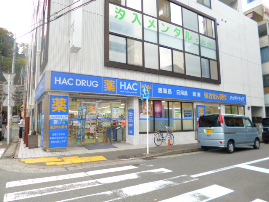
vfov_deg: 56.8
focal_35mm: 24
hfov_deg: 71.6
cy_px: 101
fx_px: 187
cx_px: 134
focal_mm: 4.3
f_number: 2.5
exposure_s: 1/60
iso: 100
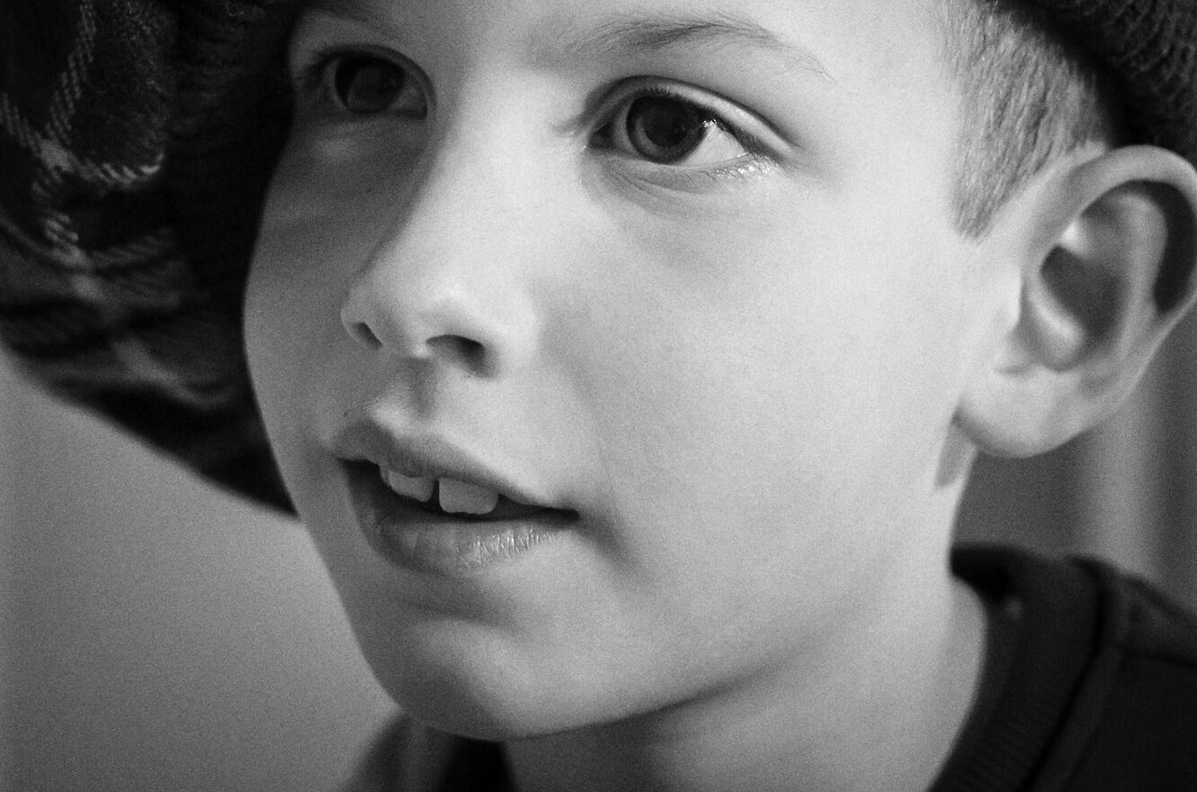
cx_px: 360
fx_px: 3148
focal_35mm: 95
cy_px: 96
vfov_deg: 14.2
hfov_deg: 21.4
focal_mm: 35
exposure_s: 1/50
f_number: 2.8
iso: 1600
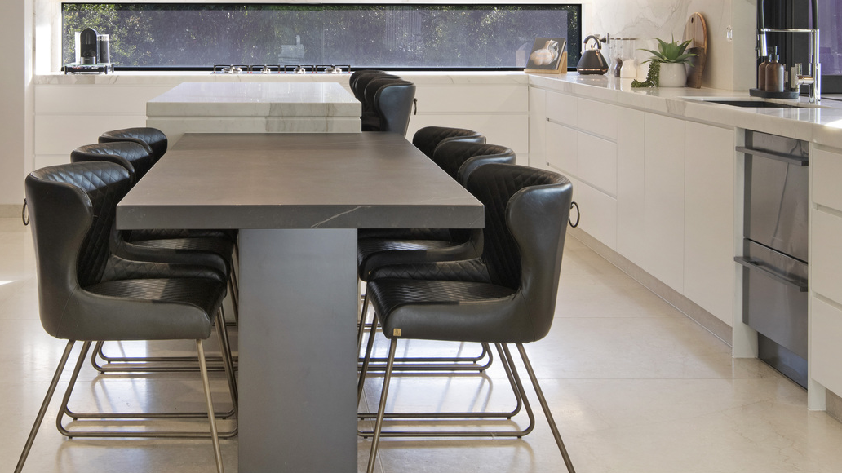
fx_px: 1183
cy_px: 32
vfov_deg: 22.0
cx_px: 313
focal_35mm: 53
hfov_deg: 38.9
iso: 320
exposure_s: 1/4
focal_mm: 29
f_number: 11
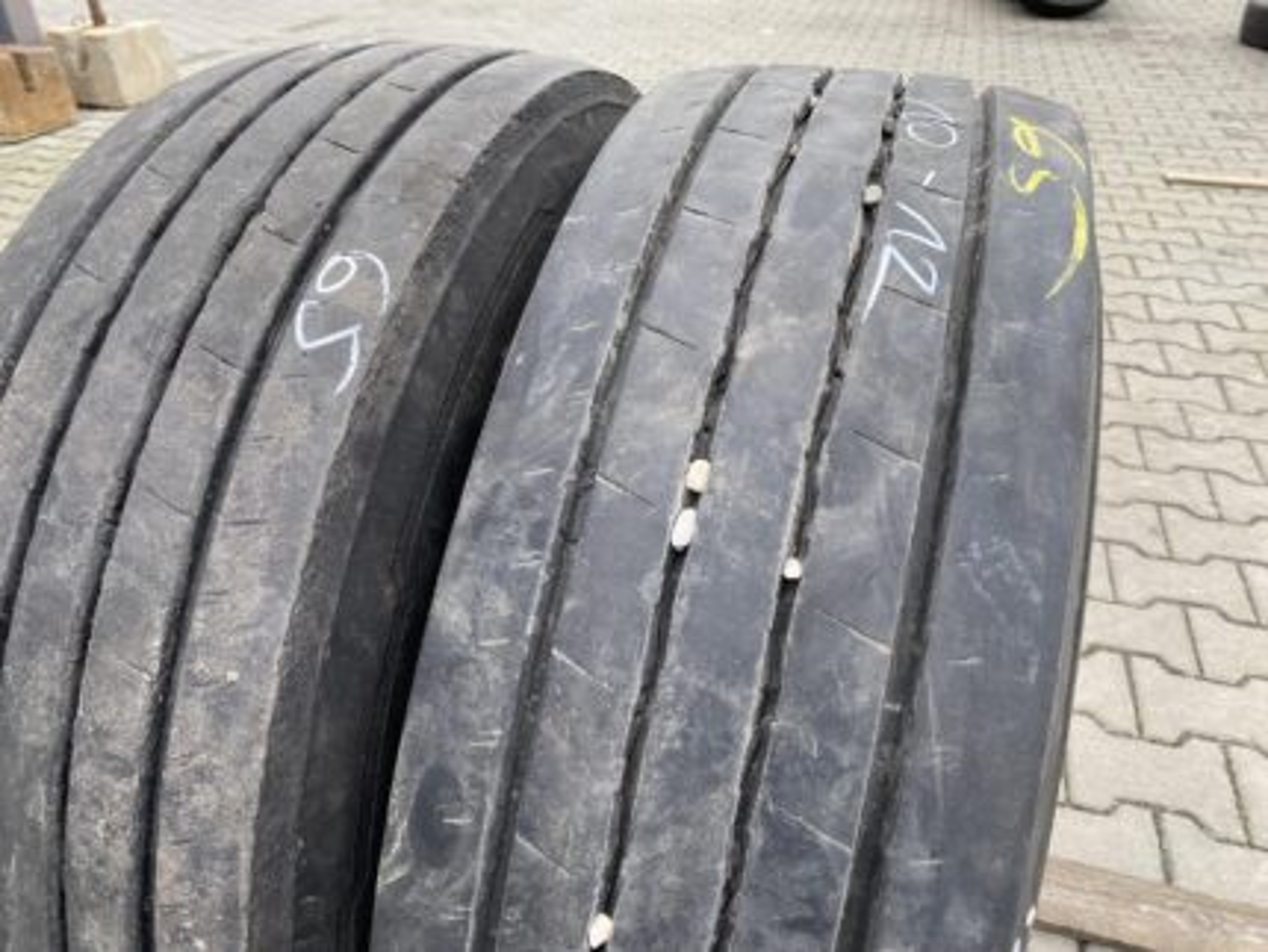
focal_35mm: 26
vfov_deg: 53.1
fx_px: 953
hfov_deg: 67.3
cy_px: 476
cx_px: 634
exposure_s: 1/122
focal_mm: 4.25
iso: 40
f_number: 1.8
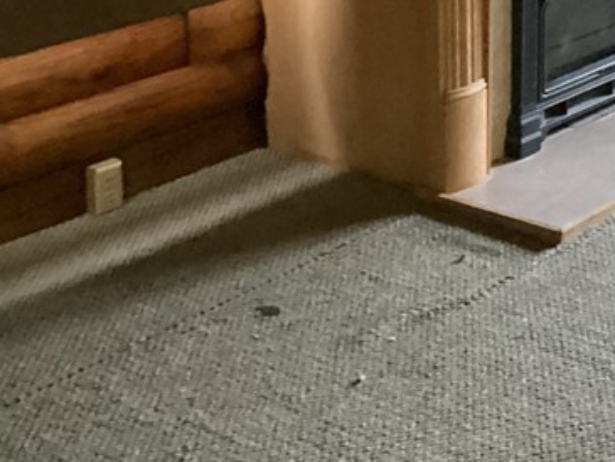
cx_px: 819
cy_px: -111
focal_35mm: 87
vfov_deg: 16.2
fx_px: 1546
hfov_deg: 20.4
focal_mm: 3.3
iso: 800
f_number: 2.4
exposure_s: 1/30
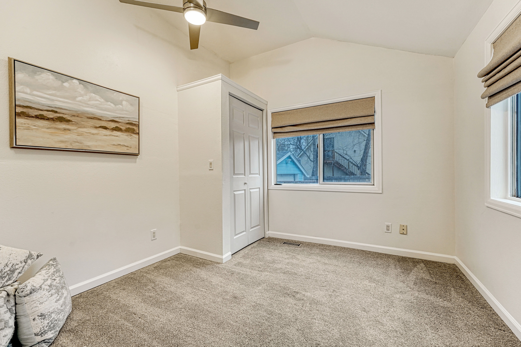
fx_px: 203
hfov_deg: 104.3
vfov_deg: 81.2
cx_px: 260
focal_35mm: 14
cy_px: 174
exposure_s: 1/4
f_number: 8
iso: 800
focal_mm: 14
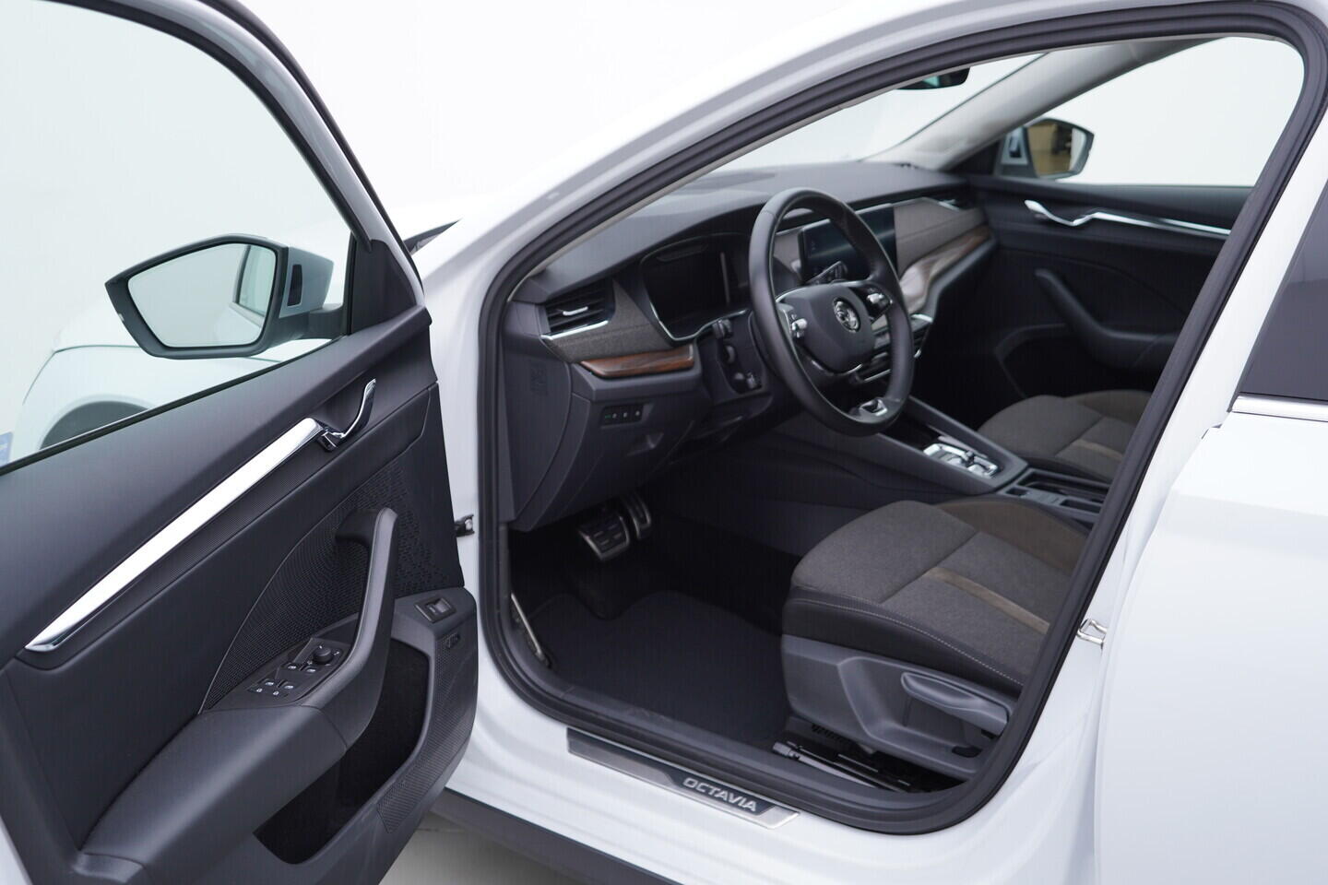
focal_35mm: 36
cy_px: 442
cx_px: 664
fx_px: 1328
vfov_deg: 36.9
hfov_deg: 53.1
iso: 125
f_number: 3.2
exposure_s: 1/50
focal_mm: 24
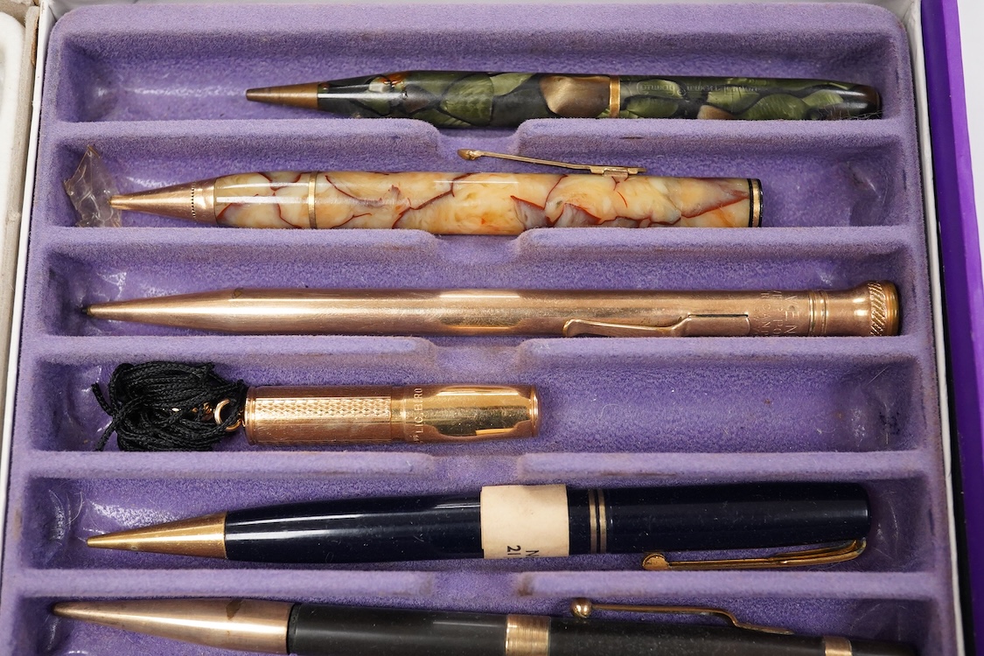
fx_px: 1230
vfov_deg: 29.9
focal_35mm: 45
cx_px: 492
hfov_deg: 43.6
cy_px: 328
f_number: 9
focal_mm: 30
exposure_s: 1/160
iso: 2500
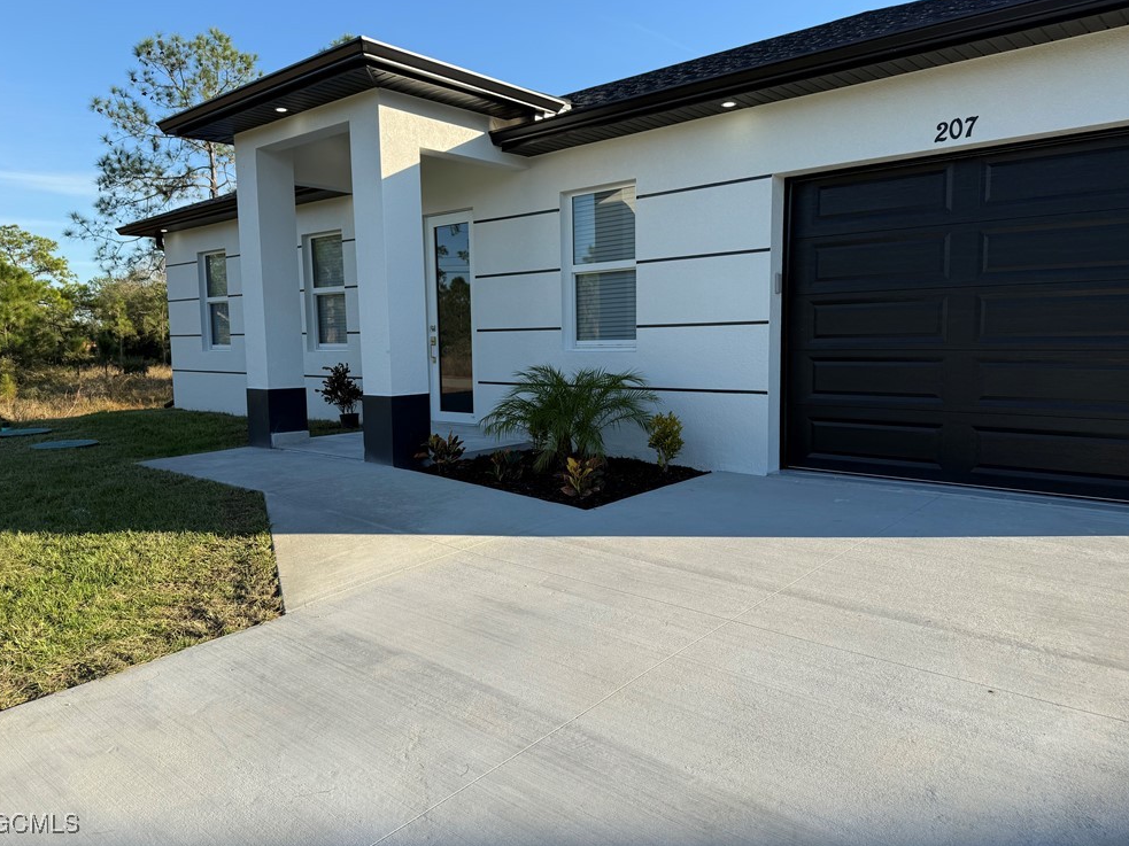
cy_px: 408
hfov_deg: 69.4
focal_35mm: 25
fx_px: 815
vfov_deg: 54.9
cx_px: 557
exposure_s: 1/2000
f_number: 1.78
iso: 80
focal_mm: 6.76
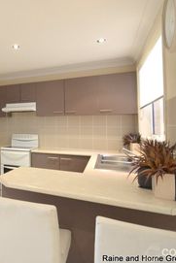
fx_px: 190
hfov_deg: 41.9
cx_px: -6
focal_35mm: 26
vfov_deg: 69.2
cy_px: 120
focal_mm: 10
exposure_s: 1/60
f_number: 3.5
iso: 1400
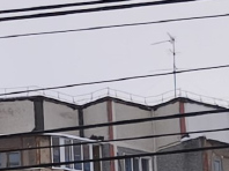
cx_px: -408
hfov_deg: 6.5
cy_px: 340
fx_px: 1870
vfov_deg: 5.1
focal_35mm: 283
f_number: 1.7
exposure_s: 1/1856
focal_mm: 5.35
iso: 80
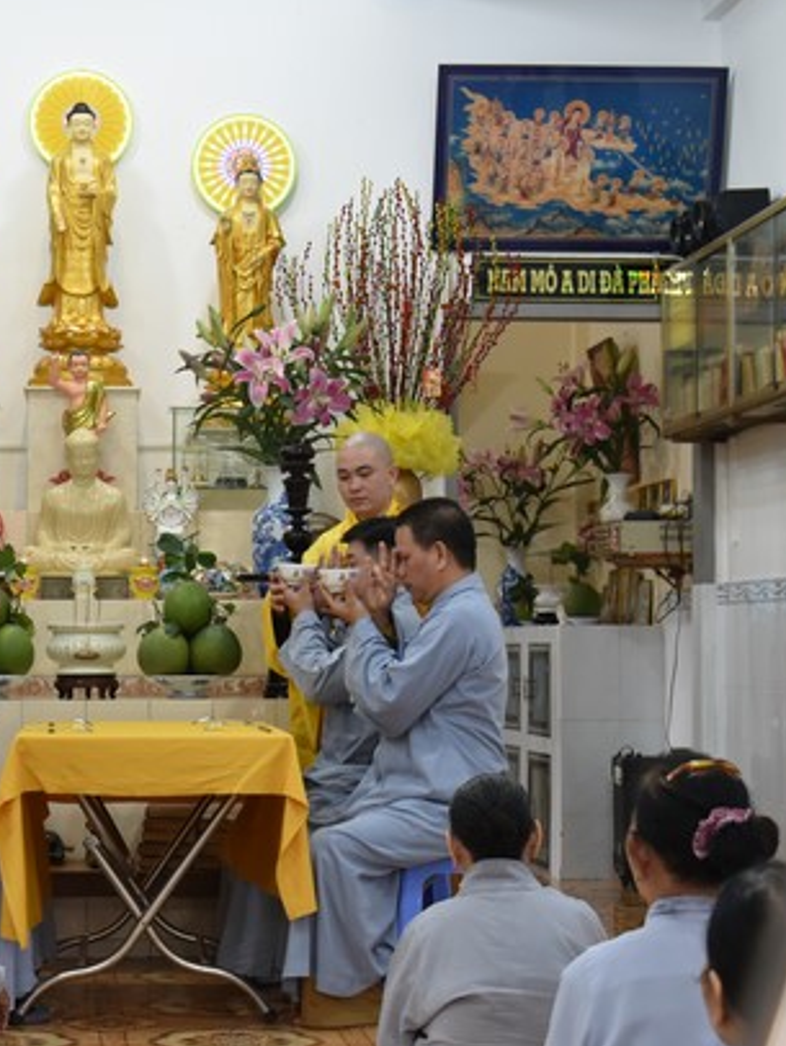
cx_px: 137
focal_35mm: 77
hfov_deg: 18.9
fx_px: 2329
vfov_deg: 25.3
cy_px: 533
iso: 1600
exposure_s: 1/125
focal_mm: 50
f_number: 5.6
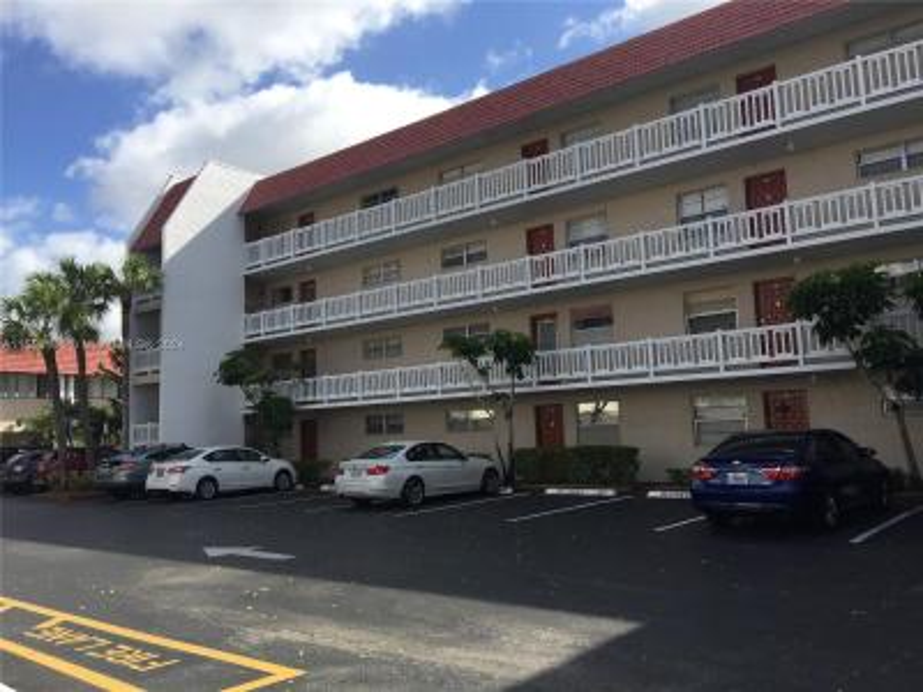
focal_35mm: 29
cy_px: 346
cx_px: 462
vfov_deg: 48.2
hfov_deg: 61.7
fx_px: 773
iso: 32
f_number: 2.2
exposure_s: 1/1647
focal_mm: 4.15
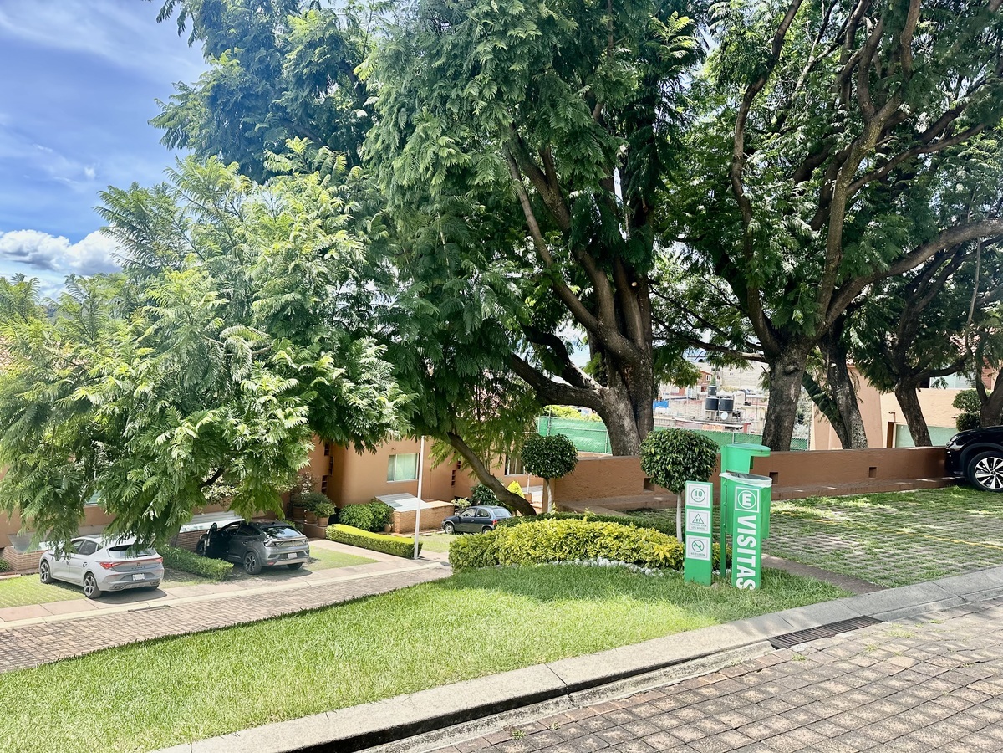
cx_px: 502
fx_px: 695
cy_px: 376
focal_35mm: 24
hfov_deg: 71.6
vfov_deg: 56.8
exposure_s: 1/1412
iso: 80
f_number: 1.78
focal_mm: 6.86
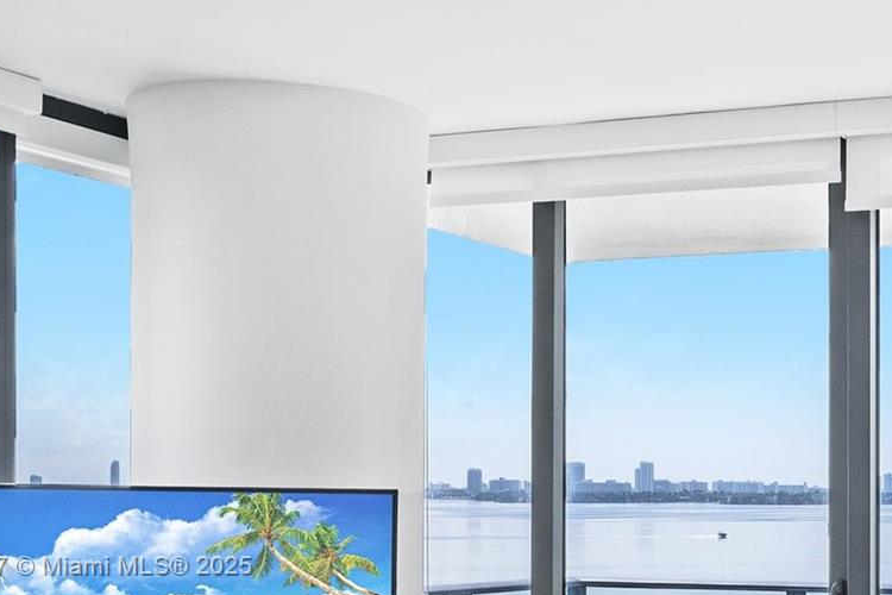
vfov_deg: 20.7
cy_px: 568
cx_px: 823
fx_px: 1586
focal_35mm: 64
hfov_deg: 29.9
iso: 200
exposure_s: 1/160
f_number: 8
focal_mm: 20
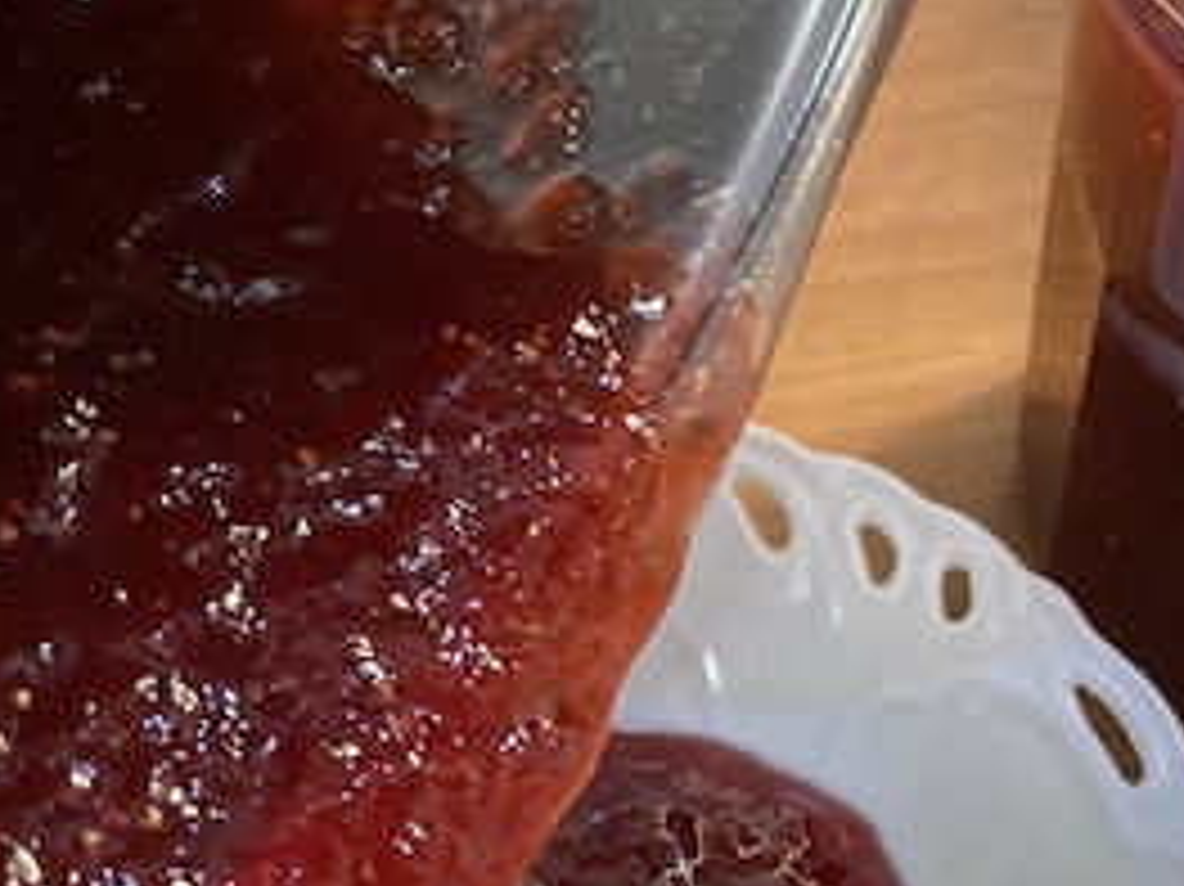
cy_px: 792
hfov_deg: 30.0
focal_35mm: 64
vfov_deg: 22.4
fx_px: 2188
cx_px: 828
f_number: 1.8
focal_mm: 3.99
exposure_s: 1/33
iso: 250
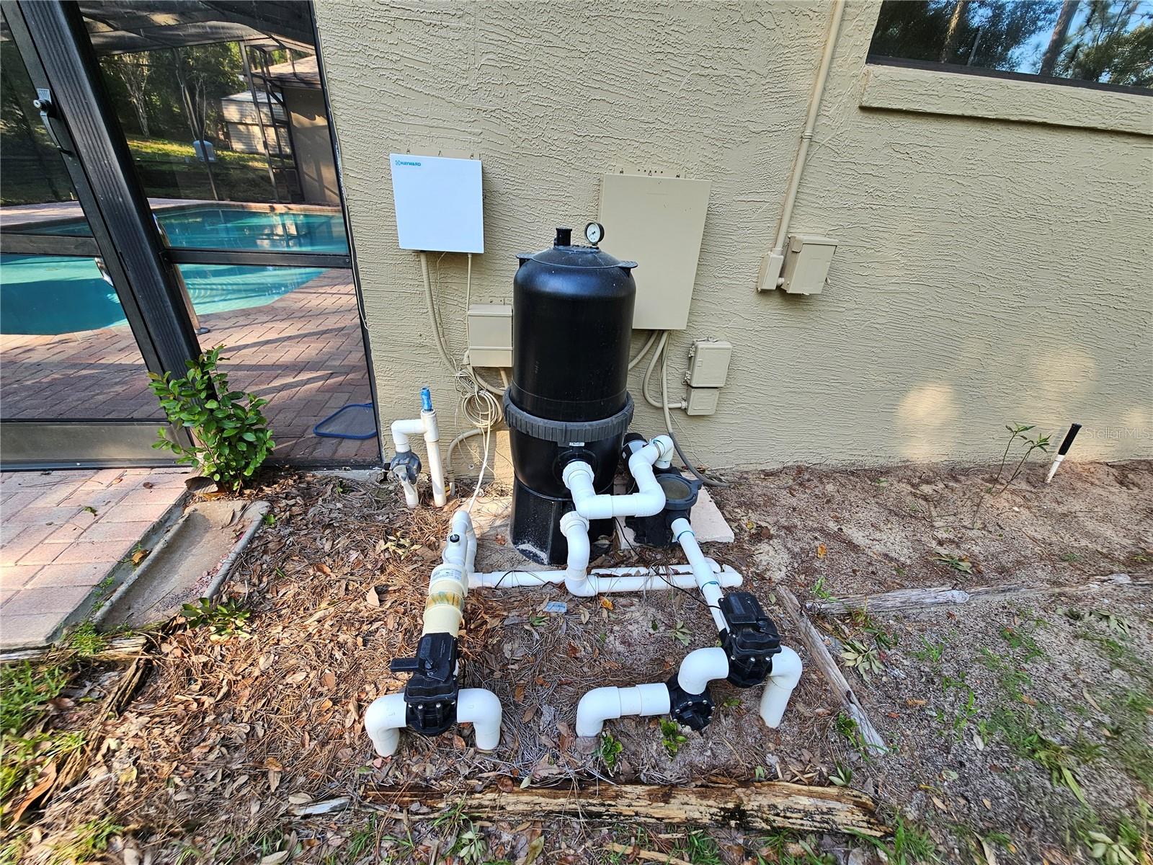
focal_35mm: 13
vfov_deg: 89.9
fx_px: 433
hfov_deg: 106.2
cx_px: 576
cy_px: 432
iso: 50
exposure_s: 1/146
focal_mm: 2.2
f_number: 2.2
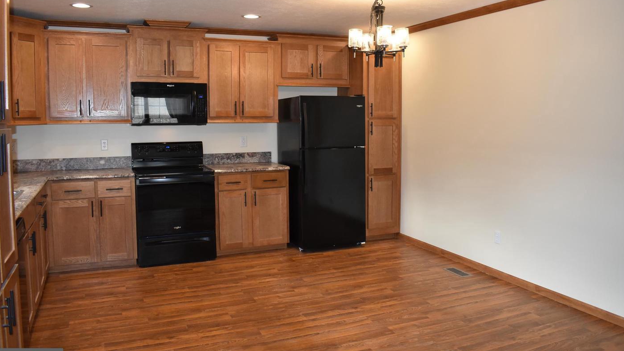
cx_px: 314
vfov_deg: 40.1
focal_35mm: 29
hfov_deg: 66.1
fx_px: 480
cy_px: 158
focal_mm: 18
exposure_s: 1/160
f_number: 5.6
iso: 1100
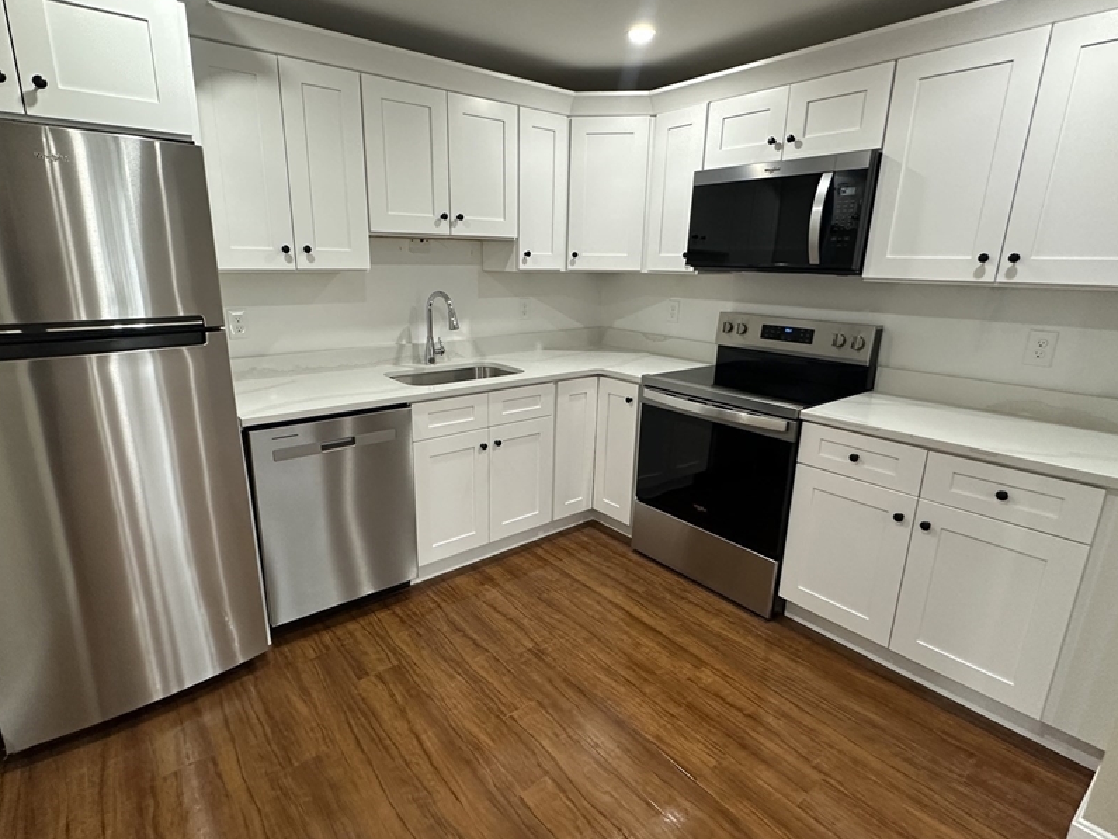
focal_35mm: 18
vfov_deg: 71.6
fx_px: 581
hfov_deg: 87.7
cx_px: 532
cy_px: 417
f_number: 2.2
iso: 320
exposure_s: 1/120
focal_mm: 2.22
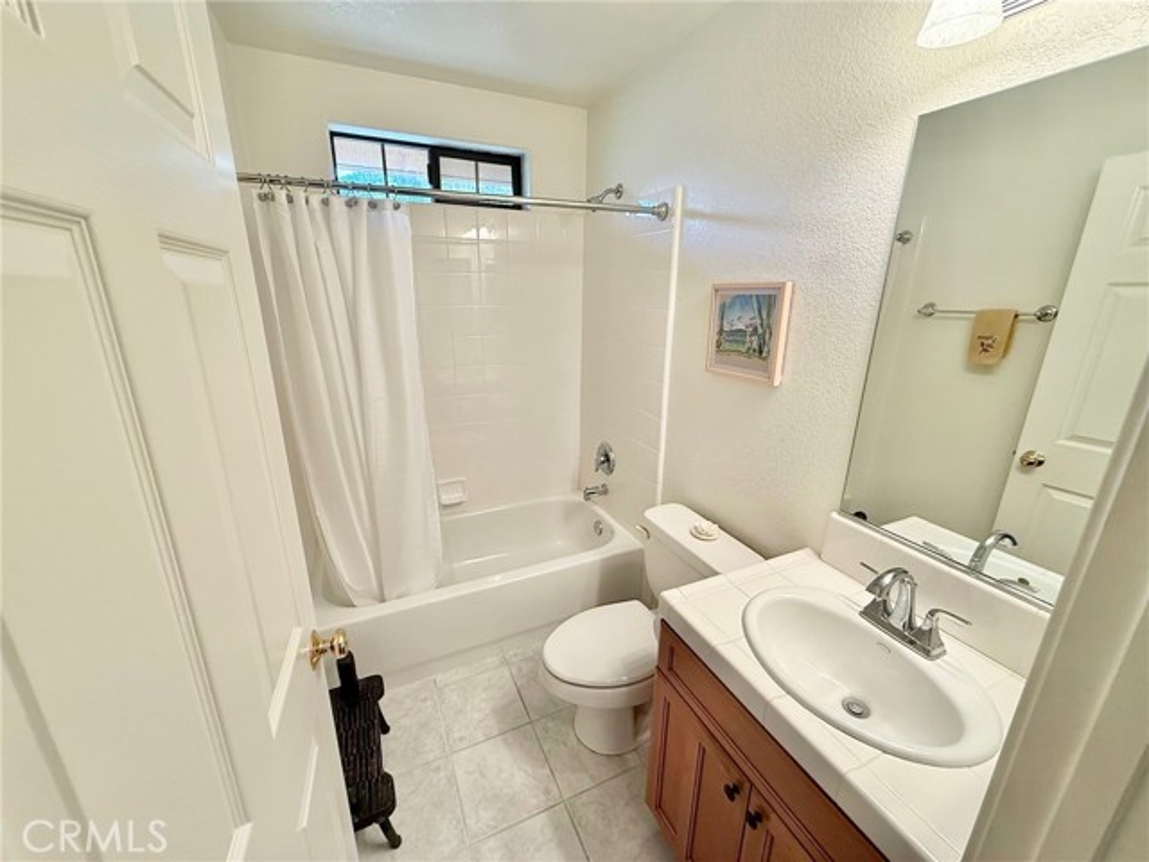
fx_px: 465
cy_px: 431
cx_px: 574
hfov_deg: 102.1
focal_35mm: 14
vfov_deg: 85.7
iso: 200
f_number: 2.2
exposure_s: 1/120
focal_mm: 2.22
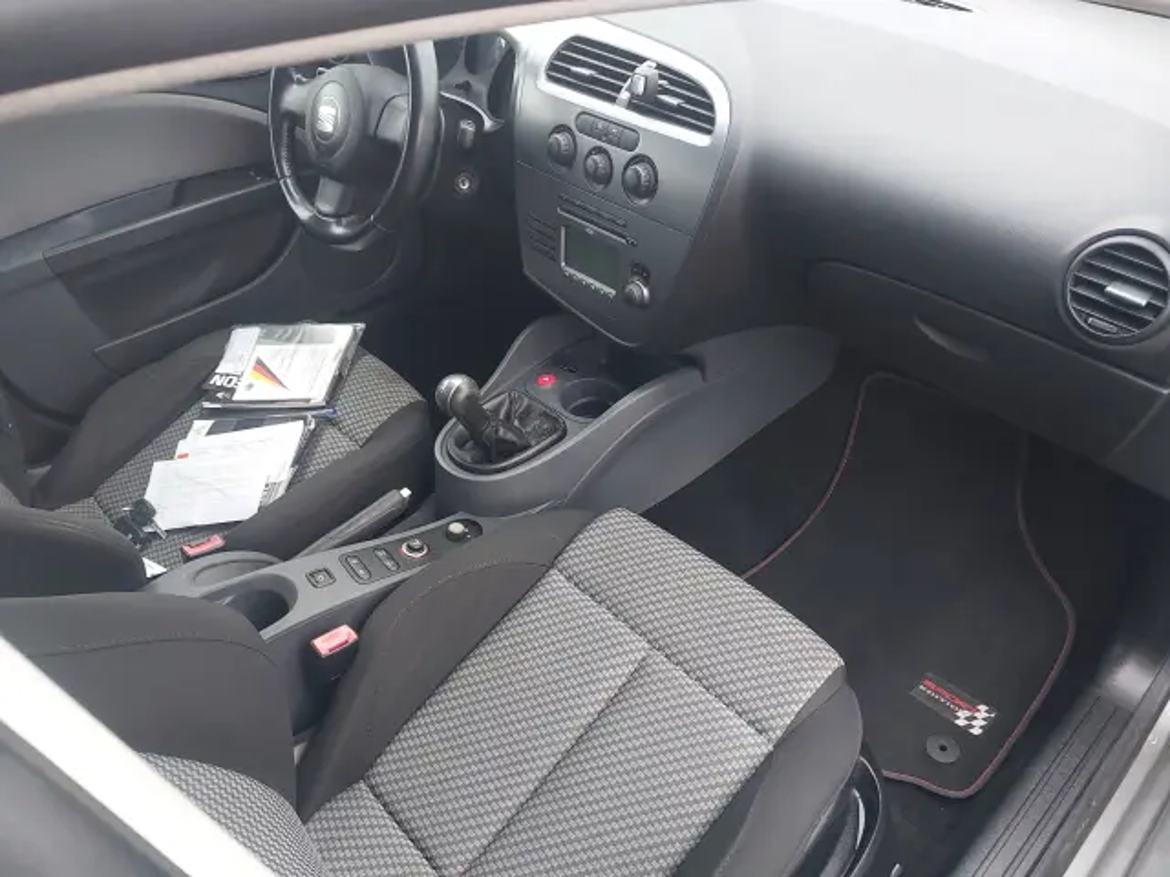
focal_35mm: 30
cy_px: 438
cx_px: 585
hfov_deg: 60.0
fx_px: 1014
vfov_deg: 46.8
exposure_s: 1/50
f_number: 1.8
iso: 200
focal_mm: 4.6
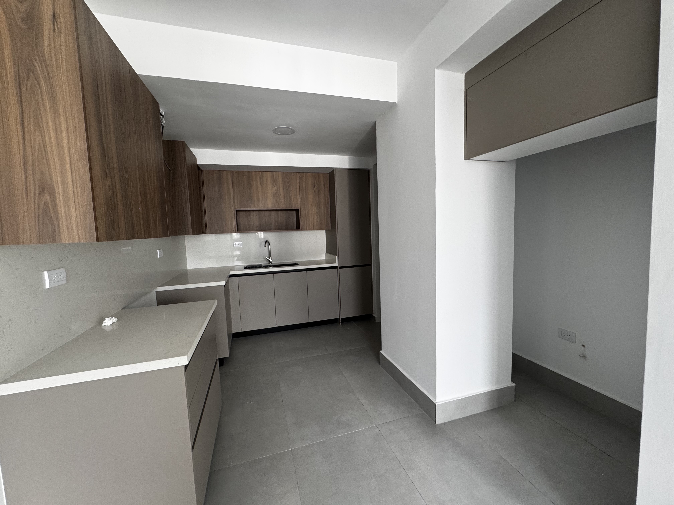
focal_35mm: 14
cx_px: 337
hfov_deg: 102.1
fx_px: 273
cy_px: 252
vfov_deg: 85.7
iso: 160
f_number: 2.2
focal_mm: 2.22
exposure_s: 1/99
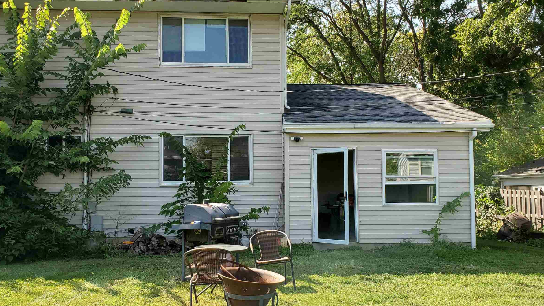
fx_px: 534
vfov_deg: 32.0
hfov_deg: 54.0
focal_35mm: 37
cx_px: 275
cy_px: 168
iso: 50
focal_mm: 4.3
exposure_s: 1/508
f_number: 2.4
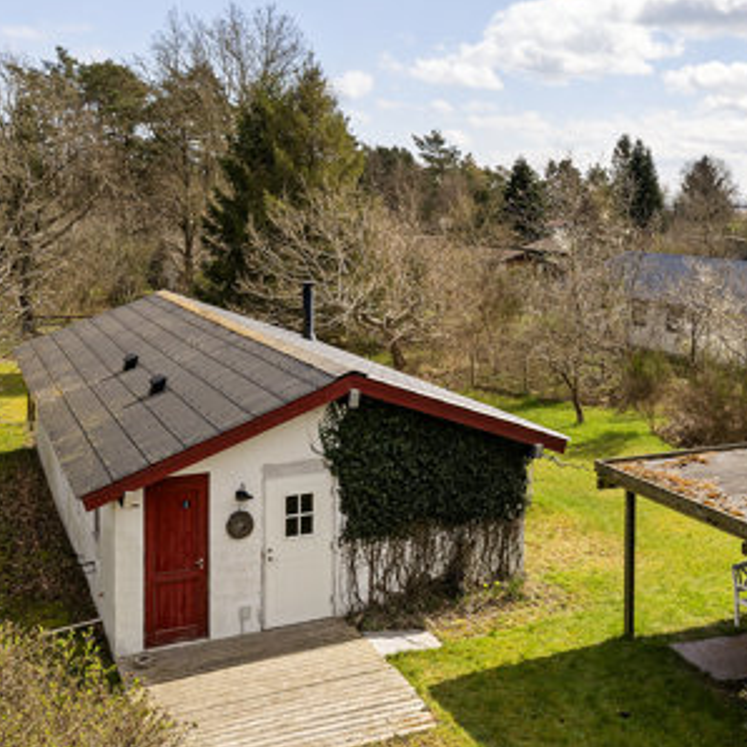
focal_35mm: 42
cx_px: 474
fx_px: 1032
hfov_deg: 39.5
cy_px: 391
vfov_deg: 39.8
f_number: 8
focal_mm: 16.5
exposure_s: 1/400
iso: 200
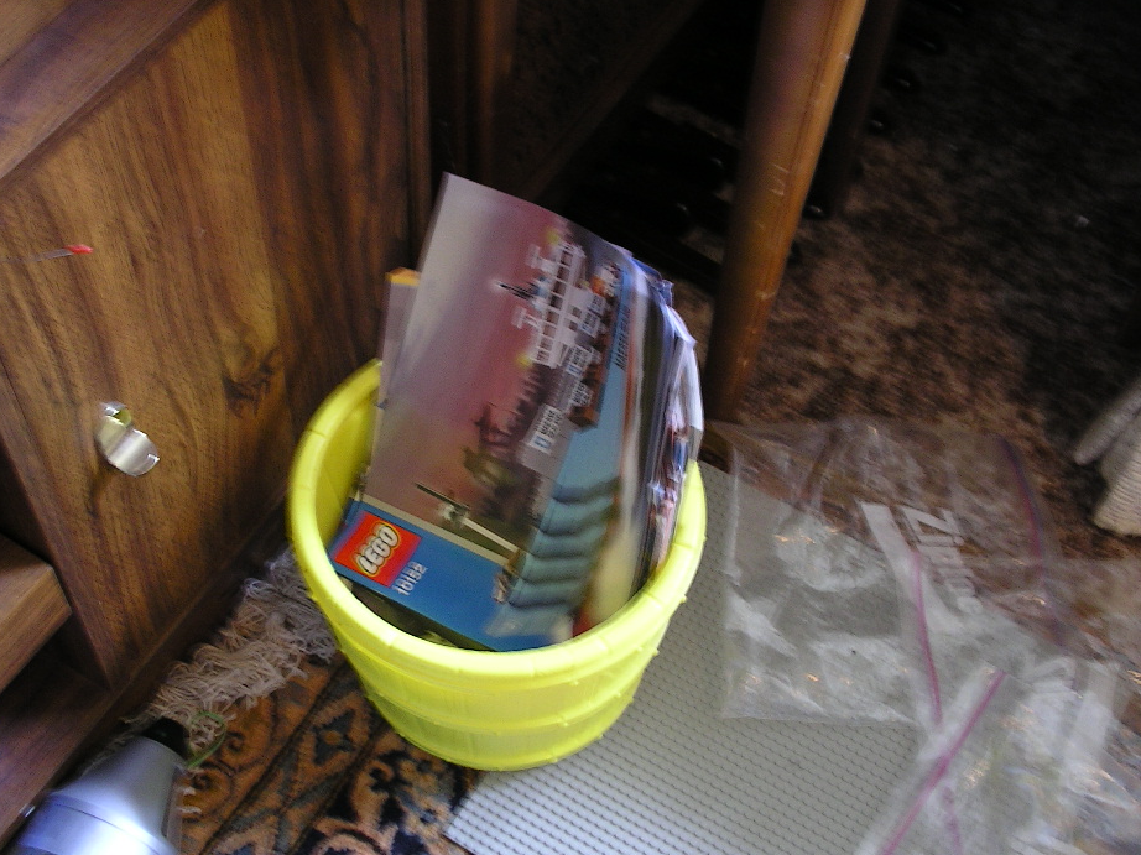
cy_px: 459
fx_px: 1648
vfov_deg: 29.1
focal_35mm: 50
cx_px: 538
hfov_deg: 38.2
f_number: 3
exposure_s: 1/5
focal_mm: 9.3
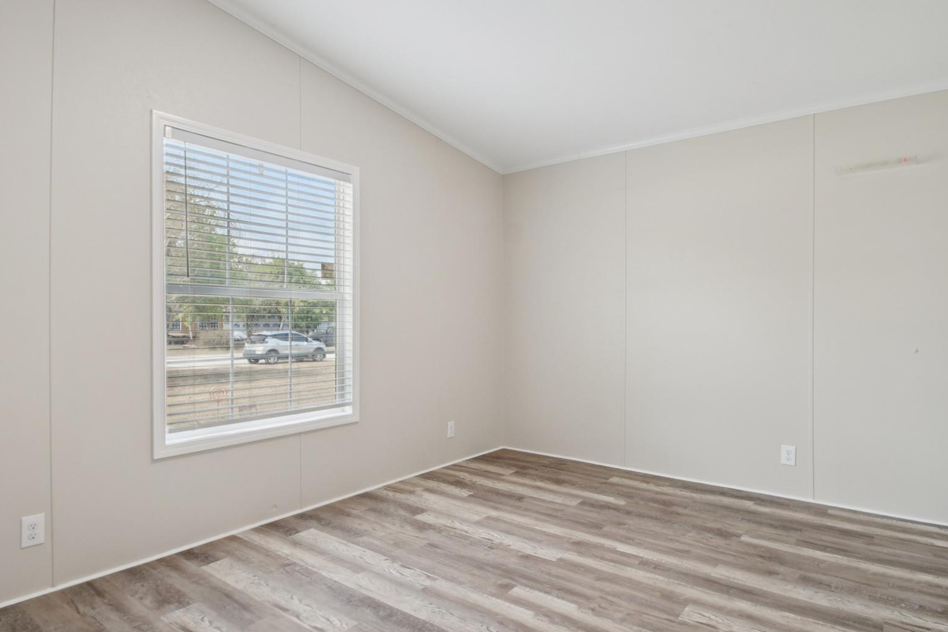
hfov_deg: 84.0
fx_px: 527
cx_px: 466
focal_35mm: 20
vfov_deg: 61.9
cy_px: 298
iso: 400
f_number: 8
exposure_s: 1/30
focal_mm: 10
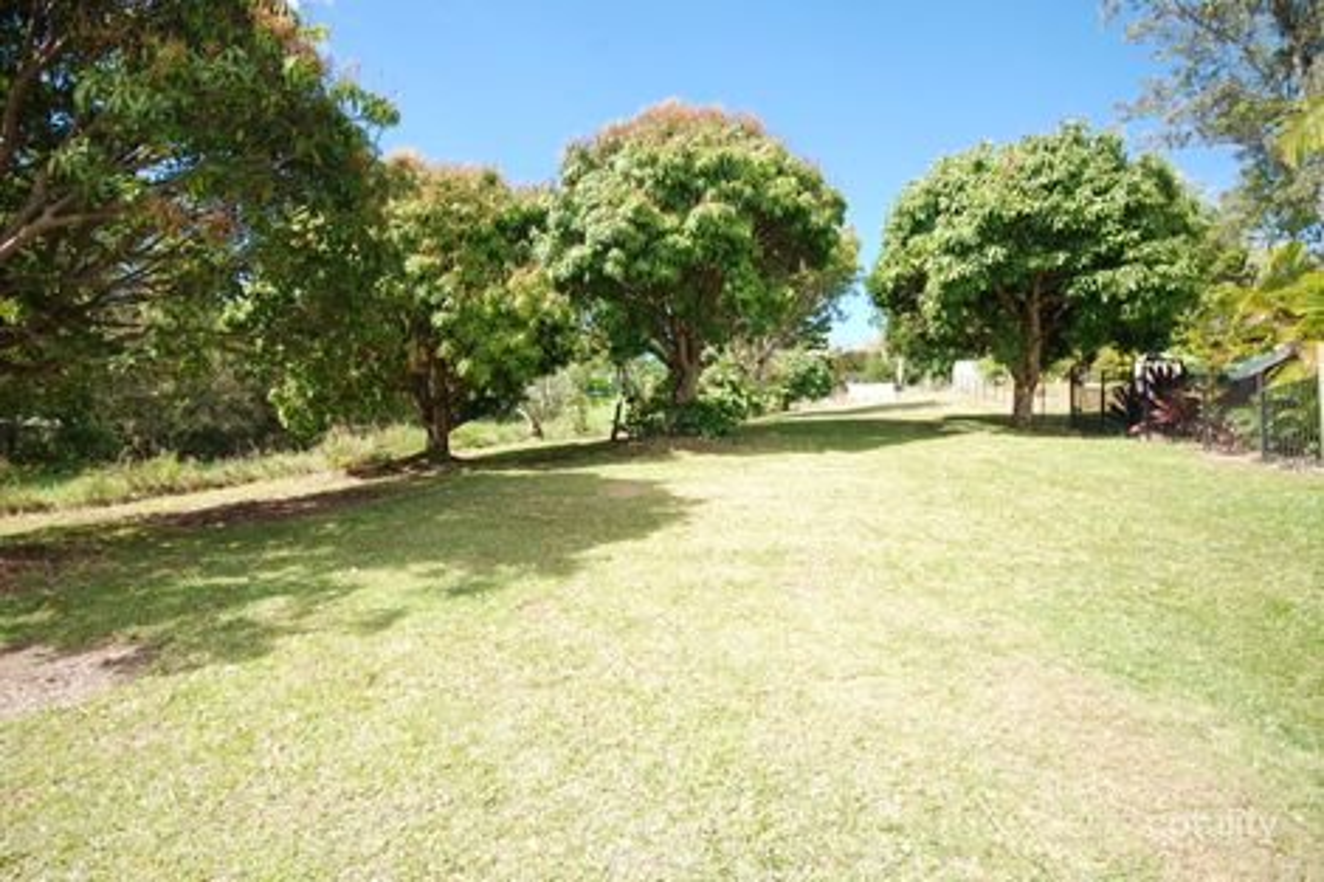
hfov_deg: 95.0
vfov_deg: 72.0
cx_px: 662
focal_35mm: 16
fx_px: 607
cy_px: 441
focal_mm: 11
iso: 200
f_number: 7.1
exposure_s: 1/200
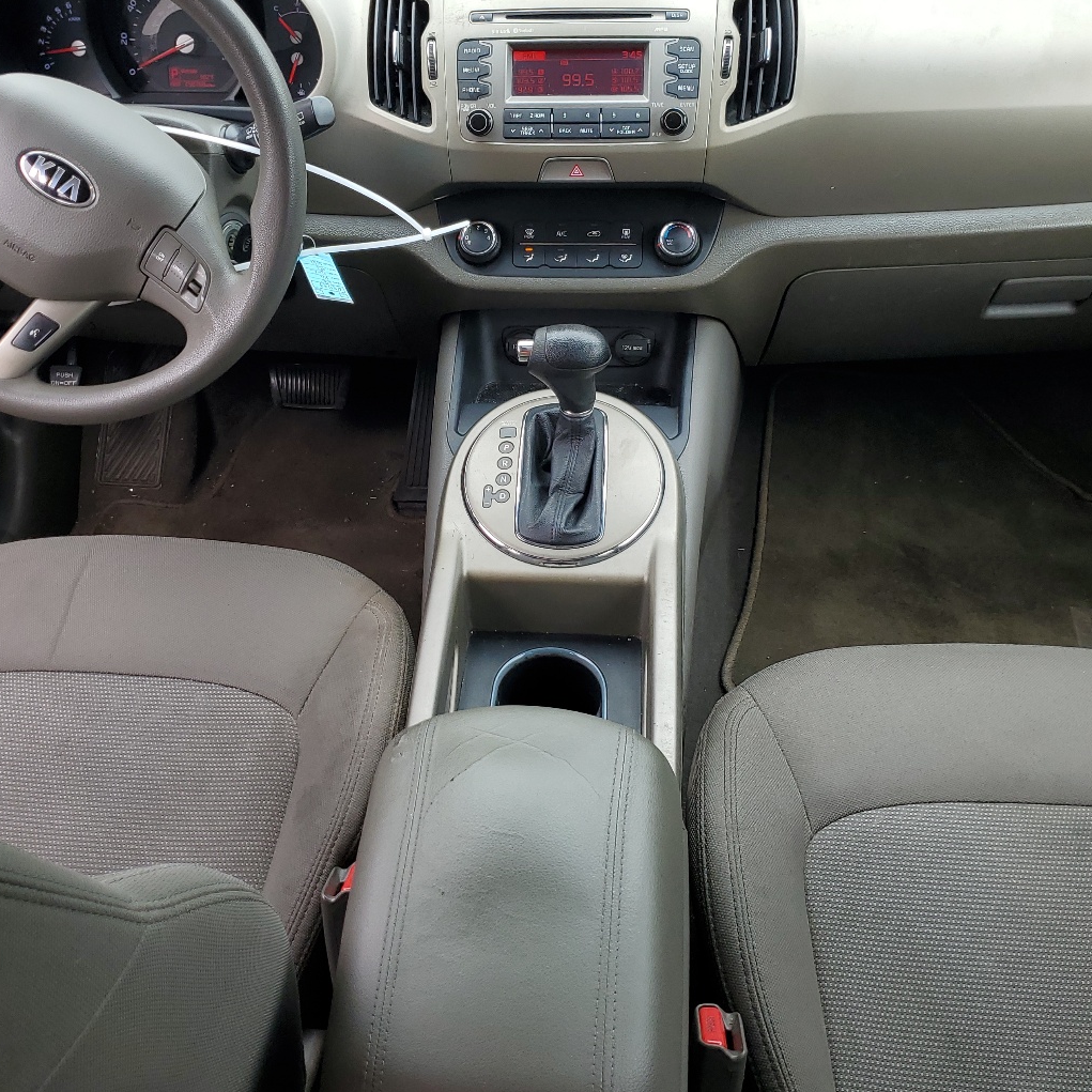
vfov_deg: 46.0
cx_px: 499
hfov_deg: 46.0
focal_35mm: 36
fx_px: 1285
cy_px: 513
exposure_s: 1/385
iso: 50
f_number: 1.5
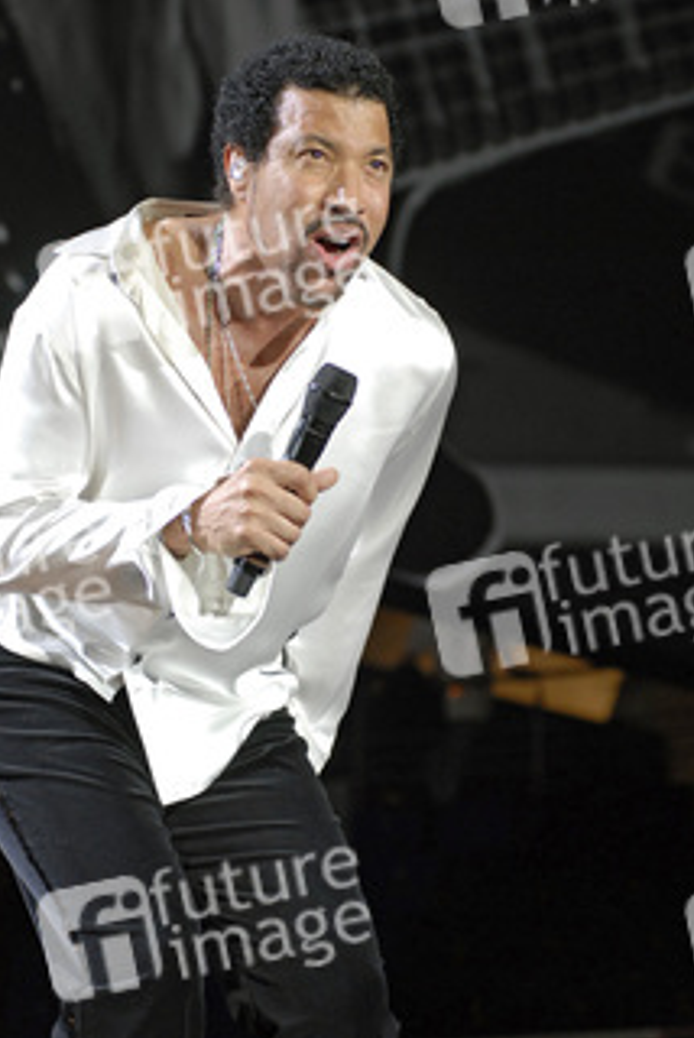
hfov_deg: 9.2
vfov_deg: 13.7
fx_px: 4328
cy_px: 438
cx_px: 302
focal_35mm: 150
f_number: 4.5
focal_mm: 80
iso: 400
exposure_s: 1/80
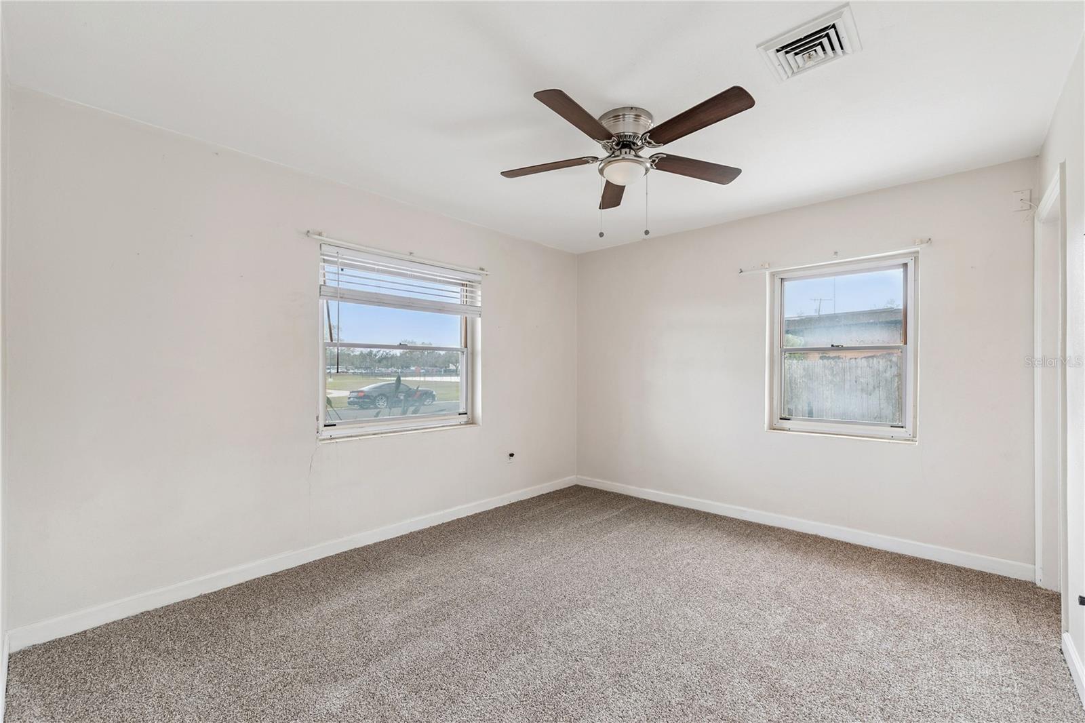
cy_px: 362
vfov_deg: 77.3
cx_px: 542
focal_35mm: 15
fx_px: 452
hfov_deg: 100.4
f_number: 2.8
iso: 100
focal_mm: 10
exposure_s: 1/25
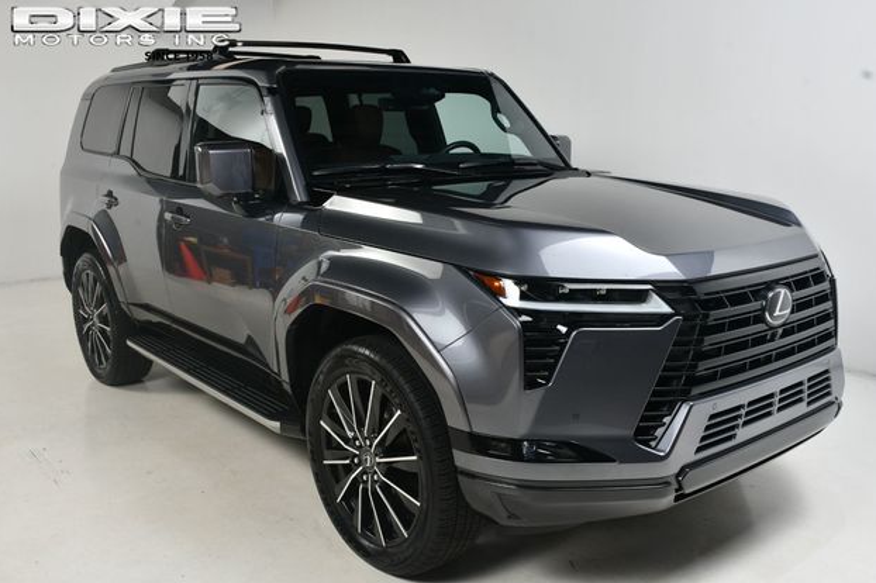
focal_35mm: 35
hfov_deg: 54.5
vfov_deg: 37.8
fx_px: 851
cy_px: 297
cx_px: 445
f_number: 11
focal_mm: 23
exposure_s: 1/160
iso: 100
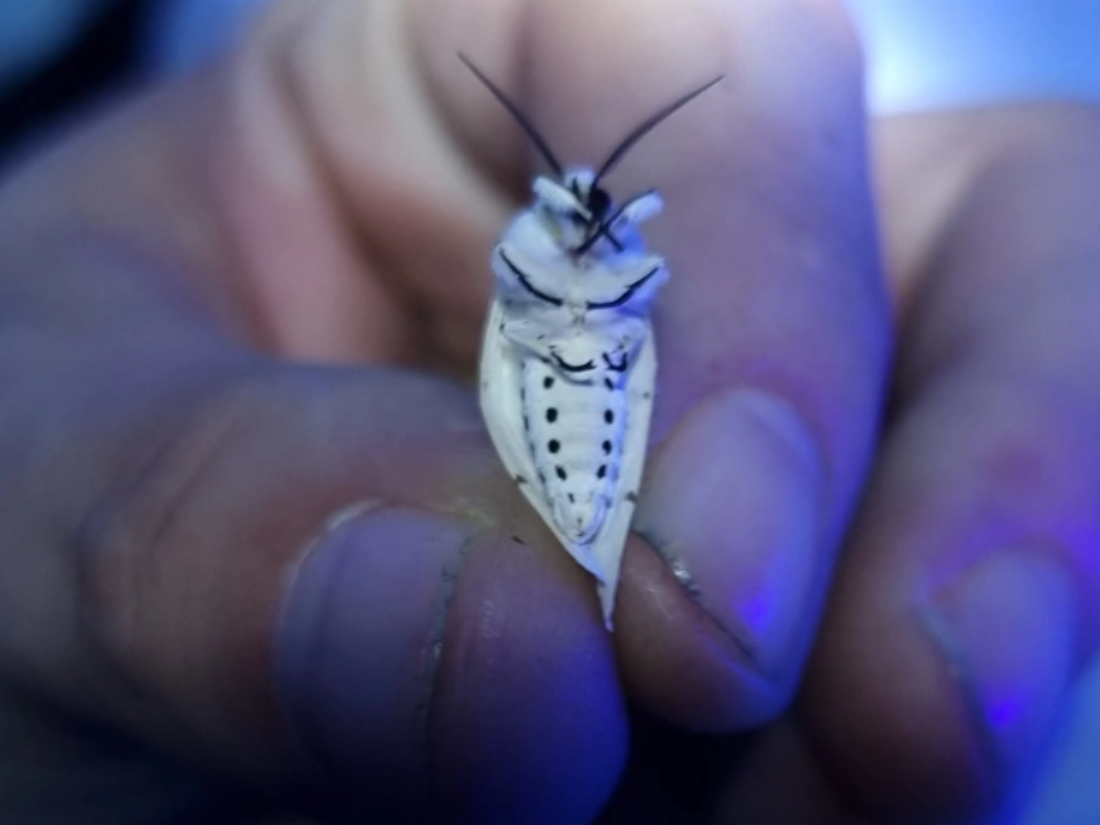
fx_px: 826
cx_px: 550
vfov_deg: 53.1
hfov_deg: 67.3
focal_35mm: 26
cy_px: 412
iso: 250
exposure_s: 1/24
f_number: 1.8
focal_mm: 5.4
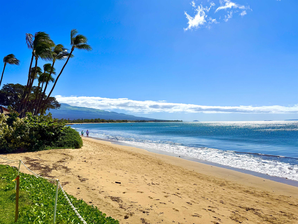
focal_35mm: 24
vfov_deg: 56.8
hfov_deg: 71.6
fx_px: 207
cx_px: 149
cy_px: 112
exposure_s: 1/17544
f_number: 1.78
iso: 80
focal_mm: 6.76
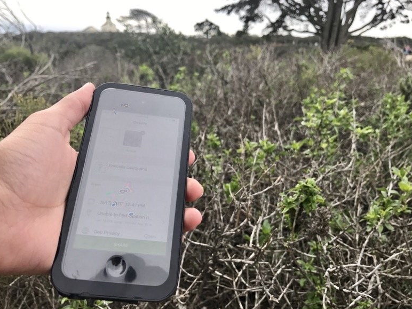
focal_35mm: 29
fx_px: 345
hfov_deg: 61.6
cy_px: 156
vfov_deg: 48.2
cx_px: 200
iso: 20
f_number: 1.8
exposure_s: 1/785
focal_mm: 3.99
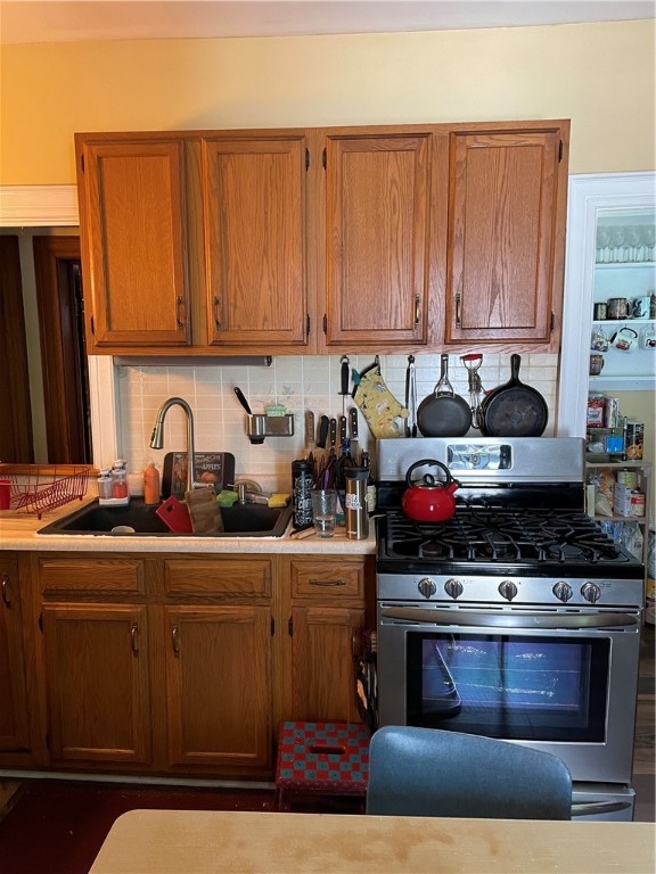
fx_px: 657
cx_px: 328
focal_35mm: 26
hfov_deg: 53.1
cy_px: 437
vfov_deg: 67.3
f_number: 1.6
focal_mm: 4.2
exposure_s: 1/60
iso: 320
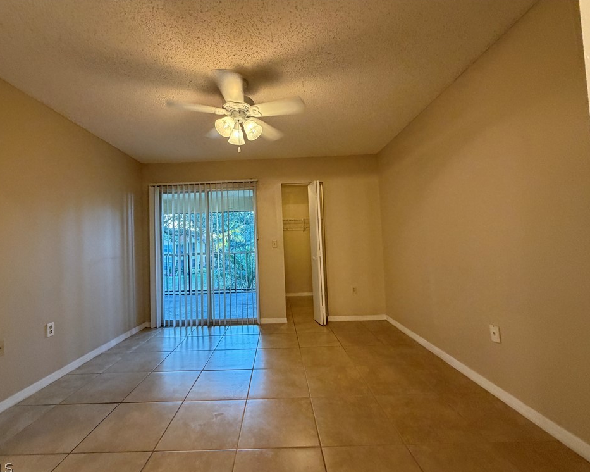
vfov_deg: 84.0
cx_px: 277
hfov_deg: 96.7
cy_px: 236
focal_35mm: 15
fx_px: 262
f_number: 2.2
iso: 400
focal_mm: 2.22
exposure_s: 1/60
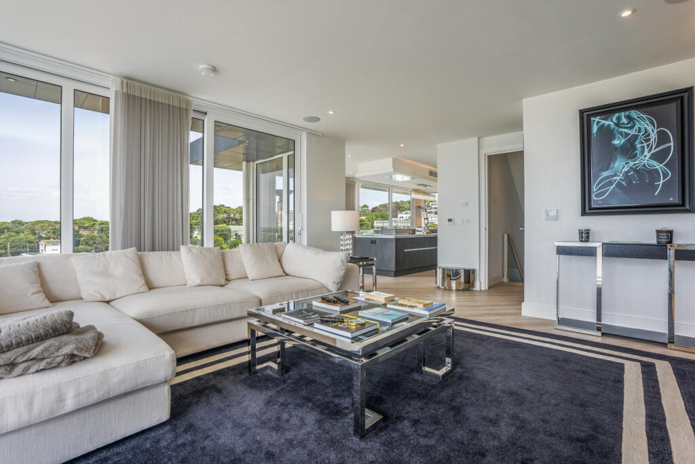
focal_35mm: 16
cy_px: 232
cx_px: 348
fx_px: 309
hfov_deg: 96.7
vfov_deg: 73.8
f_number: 10
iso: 200
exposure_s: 1/25
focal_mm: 16
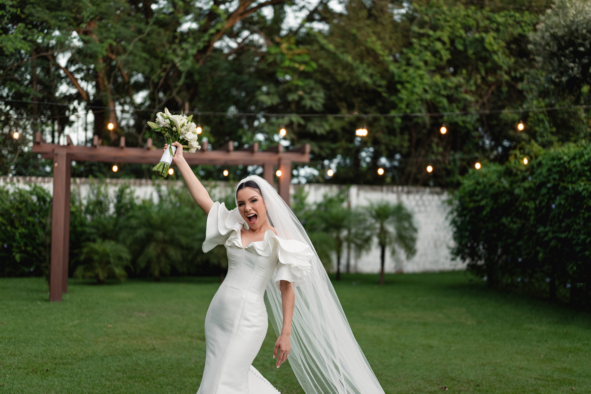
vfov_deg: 27.0
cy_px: 197
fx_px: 821
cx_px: 296
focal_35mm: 50
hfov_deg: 39.6
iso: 400
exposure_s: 1/400
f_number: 1.8
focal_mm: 50
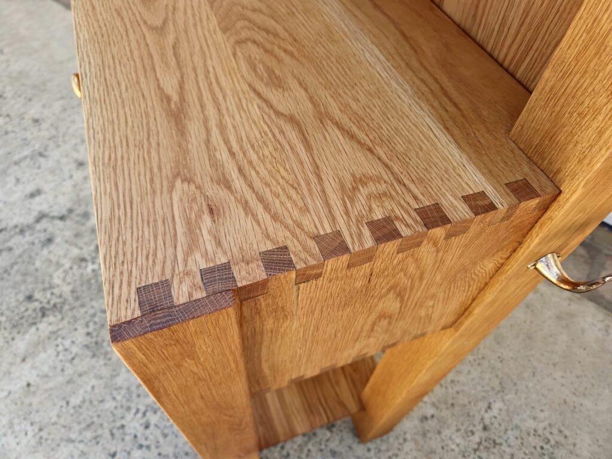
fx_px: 407
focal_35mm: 23
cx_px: 306
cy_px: 230
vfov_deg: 58.9
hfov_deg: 73.9
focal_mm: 5.4
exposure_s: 1/405
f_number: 1.8
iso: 50
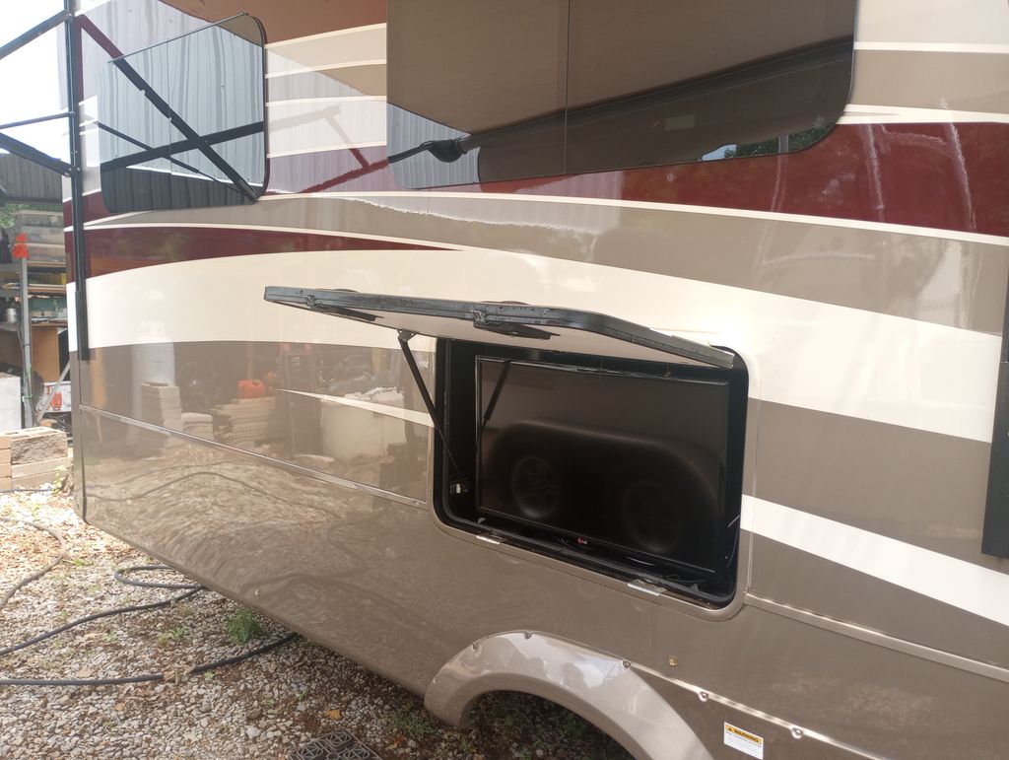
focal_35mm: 28
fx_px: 817
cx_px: 504
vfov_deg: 49.9
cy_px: 380
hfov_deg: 63.4
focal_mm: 4.27
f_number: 1.8
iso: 127
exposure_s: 1/60
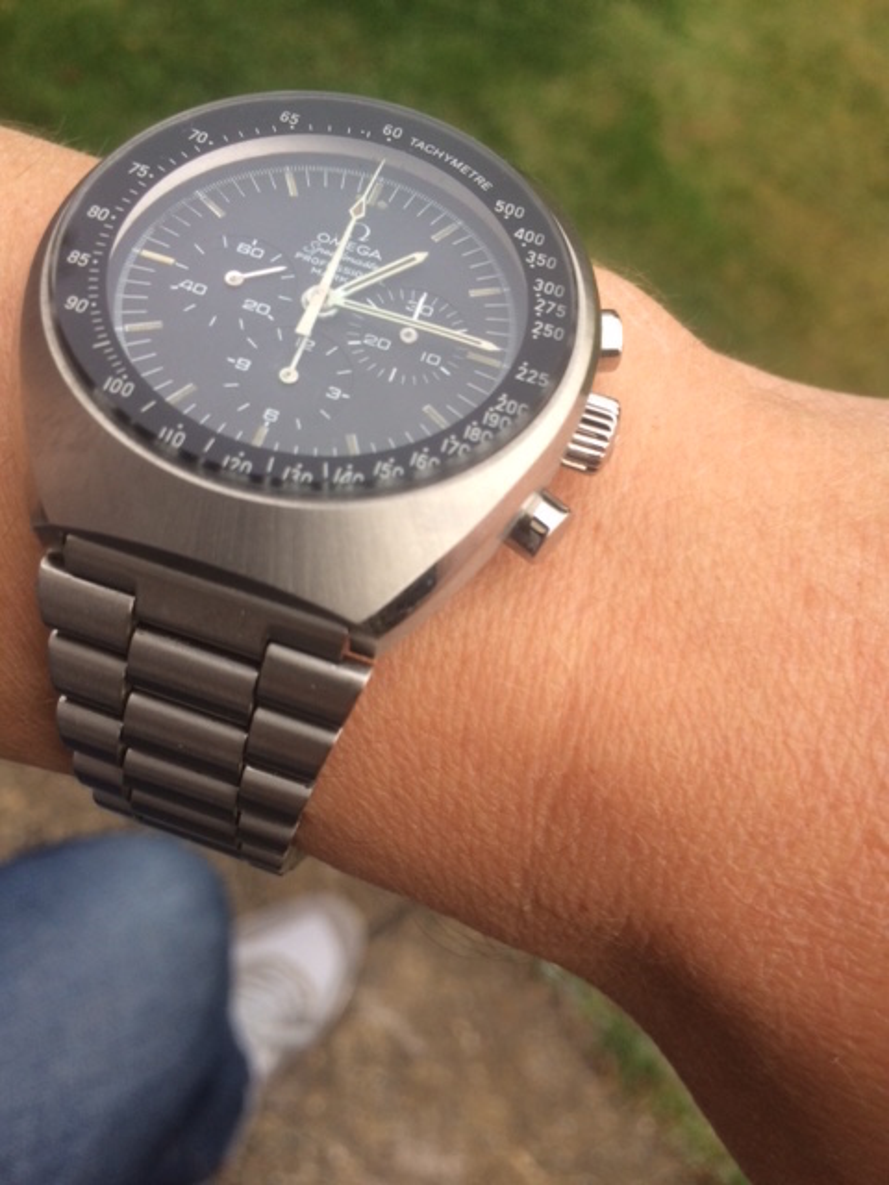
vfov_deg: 61.7
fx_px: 993
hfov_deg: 48.2
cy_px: 592
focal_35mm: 29
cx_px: 444
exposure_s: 1/100
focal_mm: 4.15
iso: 50
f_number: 2.2
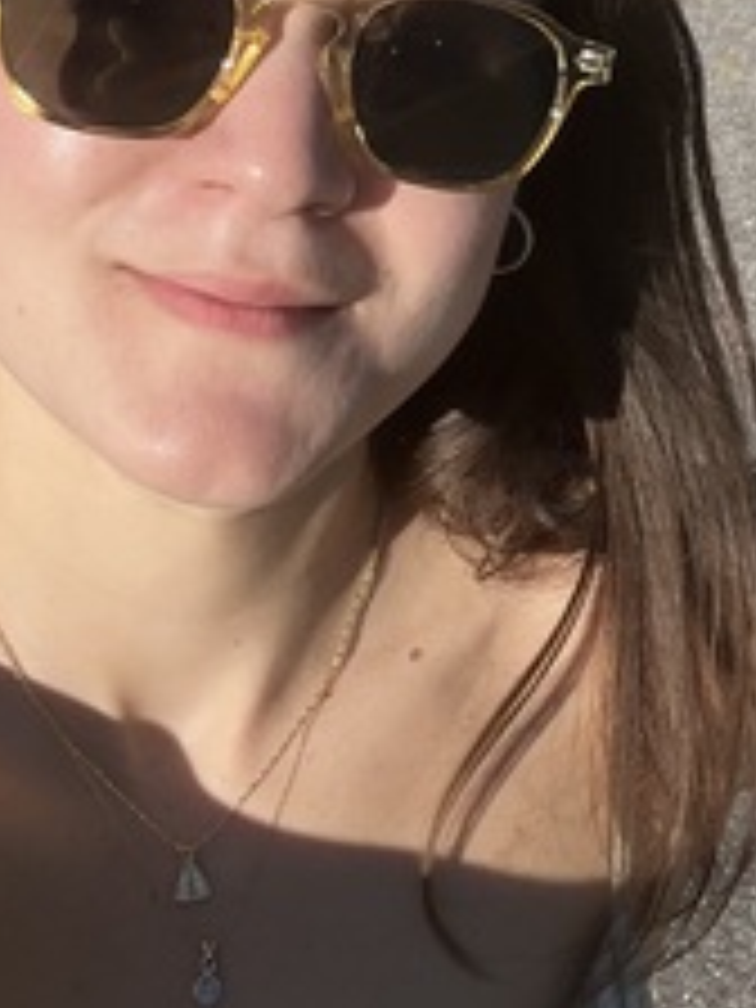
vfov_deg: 28.2
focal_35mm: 67
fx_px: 1951
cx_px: 754
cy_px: 166
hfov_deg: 21.2
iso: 32
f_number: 2.2
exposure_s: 1/1541
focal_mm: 2.71
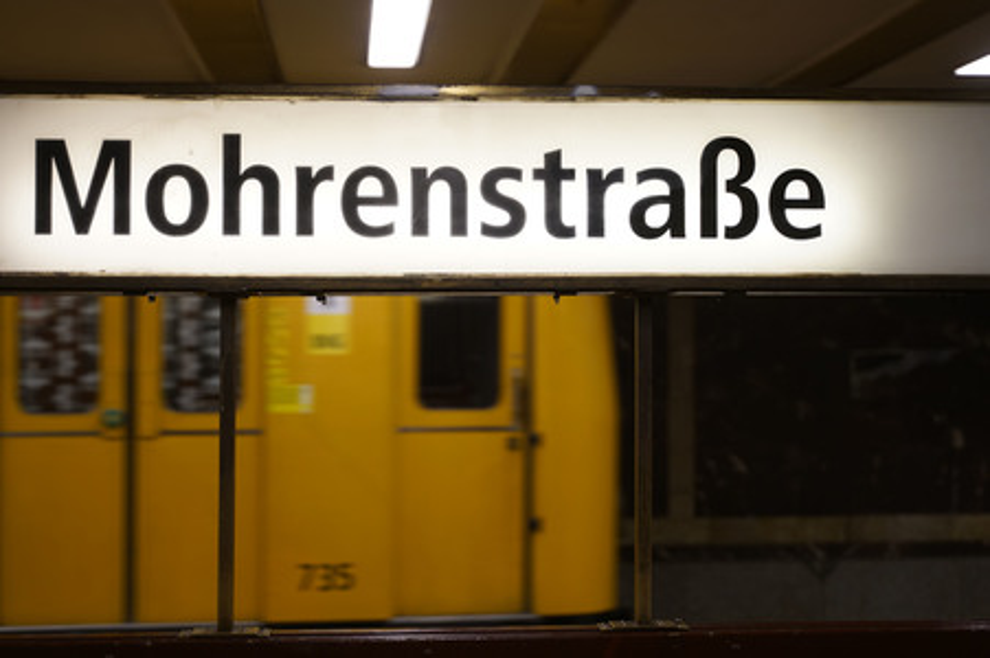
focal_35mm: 56
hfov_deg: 35.7
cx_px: 495
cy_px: 329
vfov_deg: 24.2
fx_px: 1539
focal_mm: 56
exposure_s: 1/125
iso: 640
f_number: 2.8
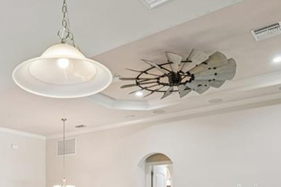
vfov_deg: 28.9
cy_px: 201
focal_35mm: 42
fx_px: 330
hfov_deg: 45.2
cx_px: 86
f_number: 8
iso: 400
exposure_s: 1/8
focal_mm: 16.5
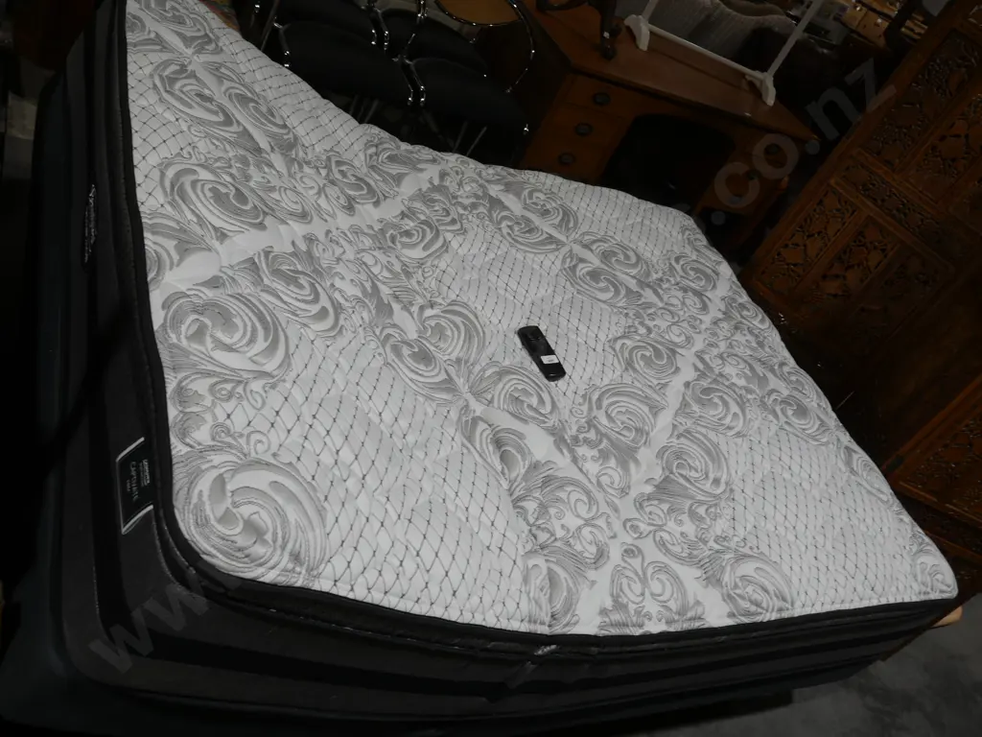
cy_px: 368
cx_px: 491
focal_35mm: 28
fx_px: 794
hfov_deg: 63.4
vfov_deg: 49.7
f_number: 5
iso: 200
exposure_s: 1/100
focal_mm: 14
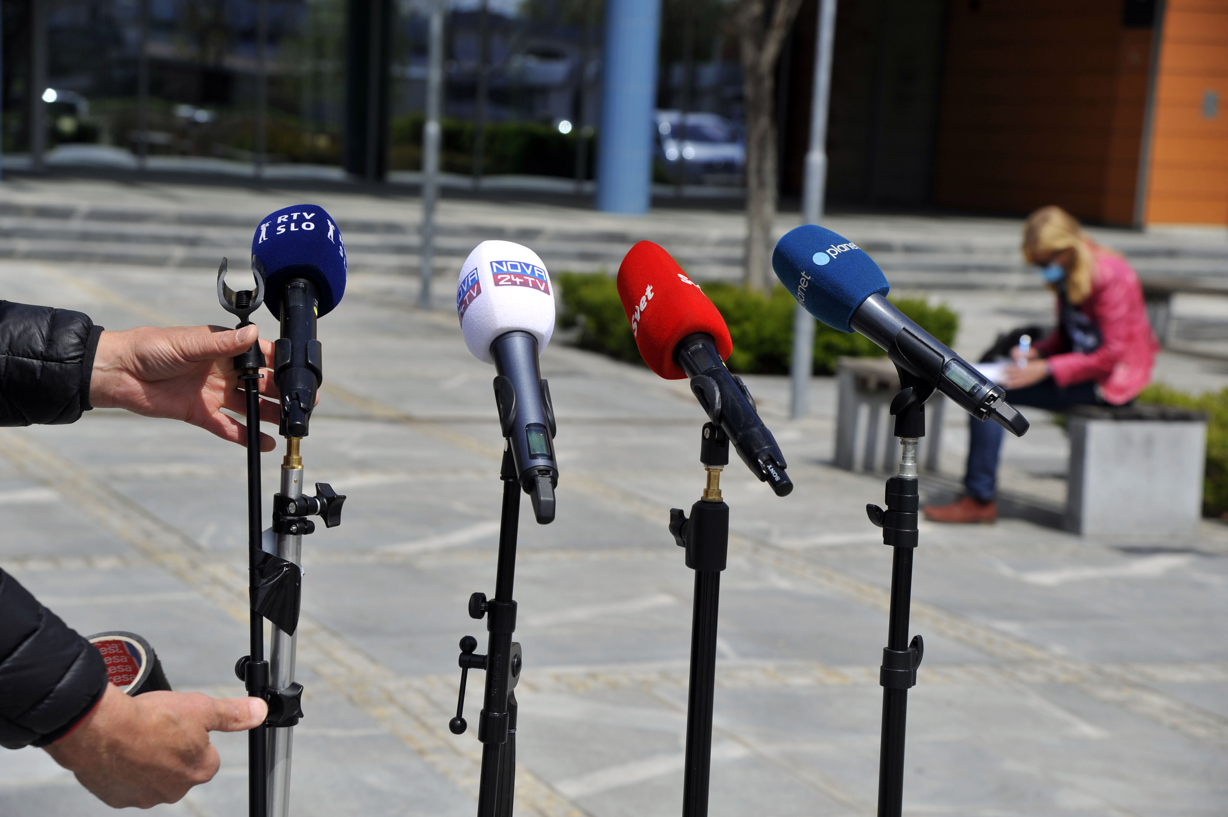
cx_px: 614
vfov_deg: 16.1
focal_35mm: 85
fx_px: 2898
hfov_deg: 23.9
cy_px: 408
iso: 200
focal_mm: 85
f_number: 6.3
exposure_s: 1/800
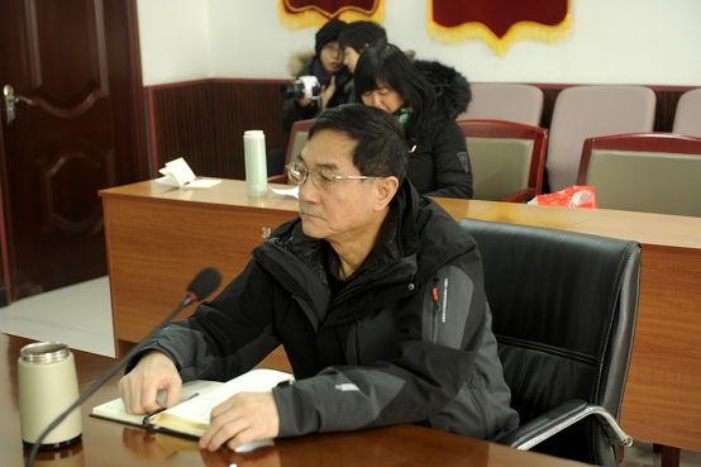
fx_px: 1363
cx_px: 350
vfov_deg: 19.4
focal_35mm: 70
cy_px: 234
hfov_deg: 28.9
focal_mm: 70
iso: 1000
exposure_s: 1/25
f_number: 4.5
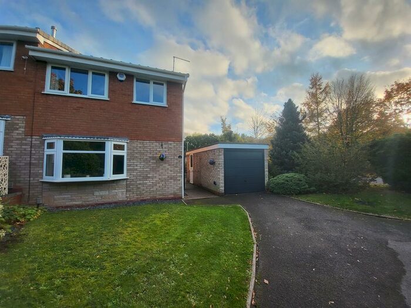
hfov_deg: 106.2
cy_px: 154
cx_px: 206
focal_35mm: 13
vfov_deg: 89.9
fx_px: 154
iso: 32
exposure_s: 1/373
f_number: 2.2
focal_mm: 1.74
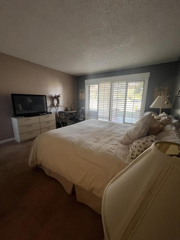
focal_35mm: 13
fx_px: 90
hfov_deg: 89.9
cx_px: 90
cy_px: 120
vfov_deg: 106.2
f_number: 1.8
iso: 250
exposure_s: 1/86
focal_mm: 1.57
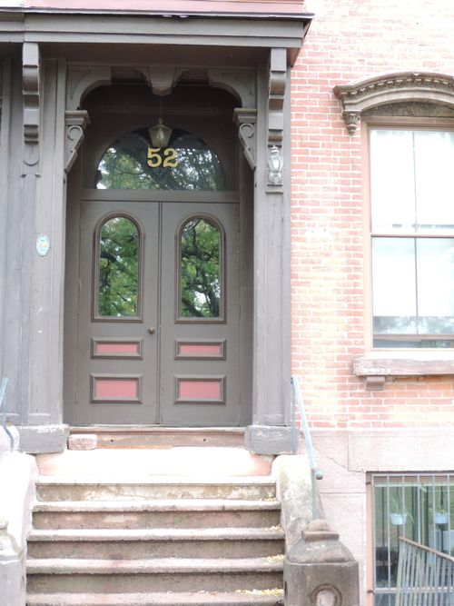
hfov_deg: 26.6
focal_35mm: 55
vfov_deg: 34.9
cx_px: 227
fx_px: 962
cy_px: 303
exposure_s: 1/50
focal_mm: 9.8
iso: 400
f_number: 3.7
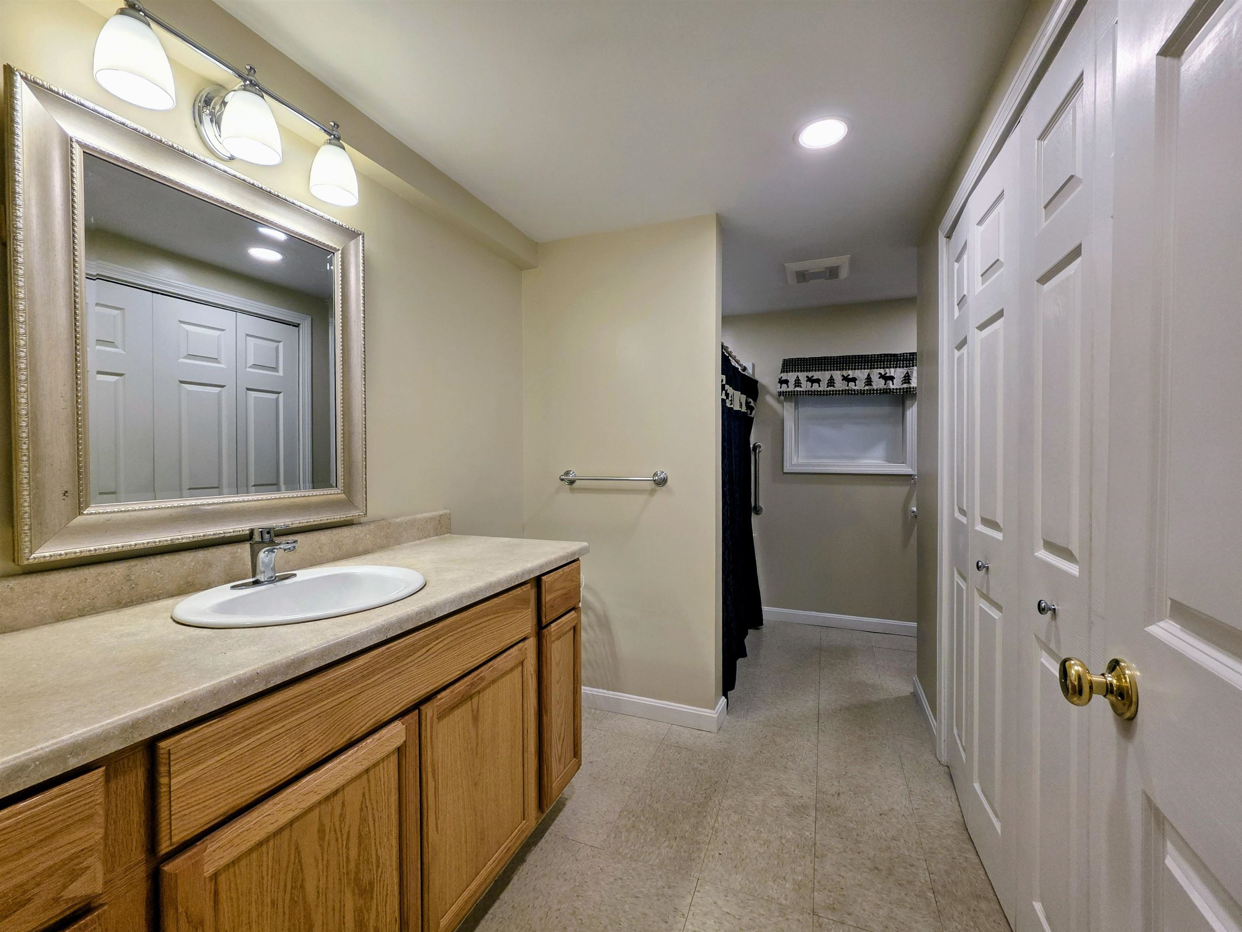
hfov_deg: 106.2
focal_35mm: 13
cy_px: 466
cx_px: 621
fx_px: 466
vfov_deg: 89.9
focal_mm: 2.2
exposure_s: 1/120
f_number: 1.9
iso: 64
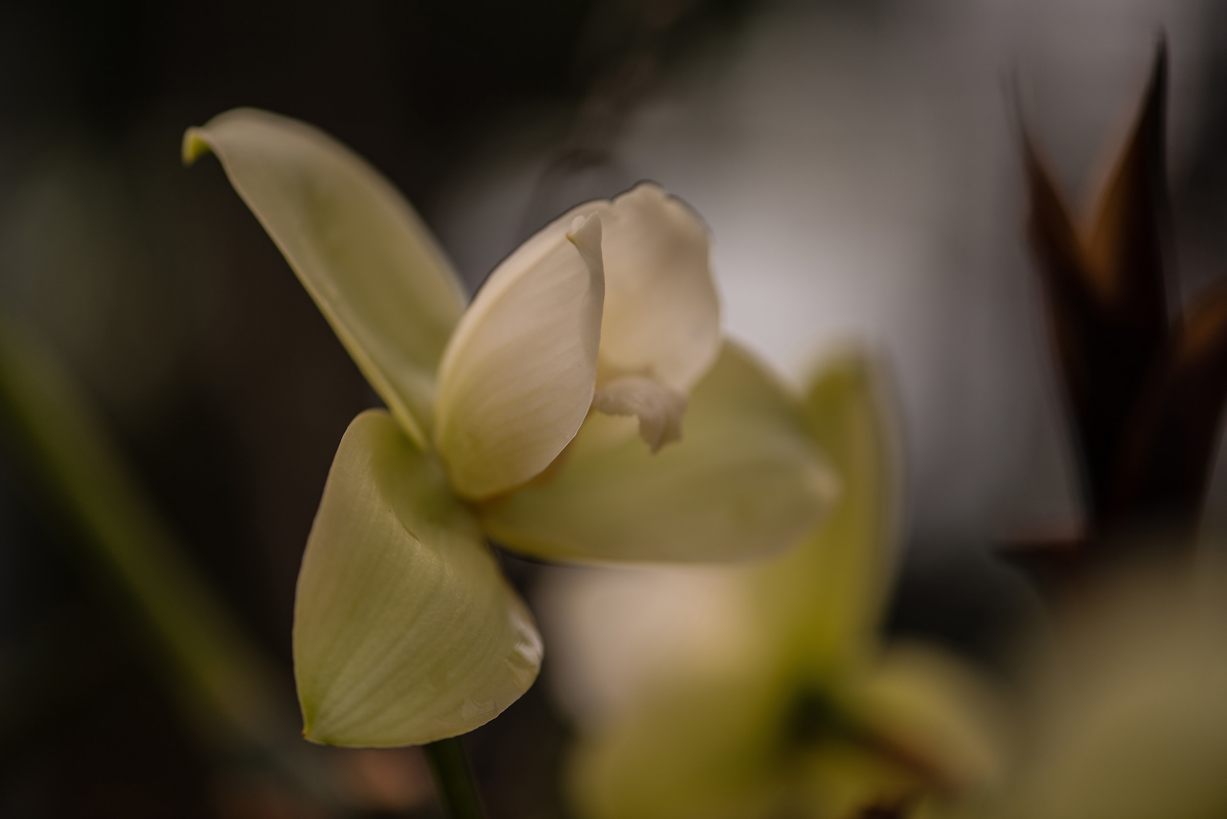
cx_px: 614
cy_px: 410
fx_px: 3579
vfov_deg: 13.0
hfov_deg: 19.5
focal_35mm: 105
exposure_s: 1/1250
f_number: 3.2
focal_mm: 105
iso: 100
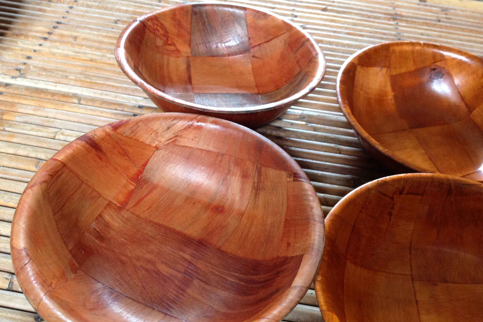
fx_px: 496
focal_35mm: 37
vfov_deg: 35.9
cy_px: 166
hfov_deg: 51.9
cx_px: 241
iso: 200
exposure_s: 1/15
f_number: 2.4
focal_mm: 4.28
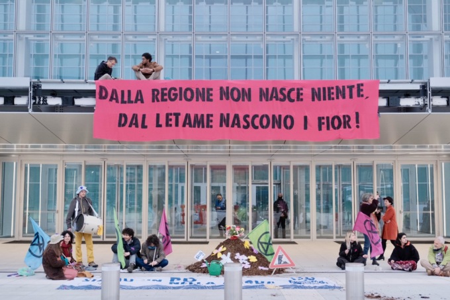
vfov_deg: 32.6
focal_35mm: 41
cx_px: 225
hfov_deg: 47.4
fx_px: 512
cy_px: 150
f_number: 2.8
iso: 1600
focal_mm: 27.4
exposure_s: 1/600
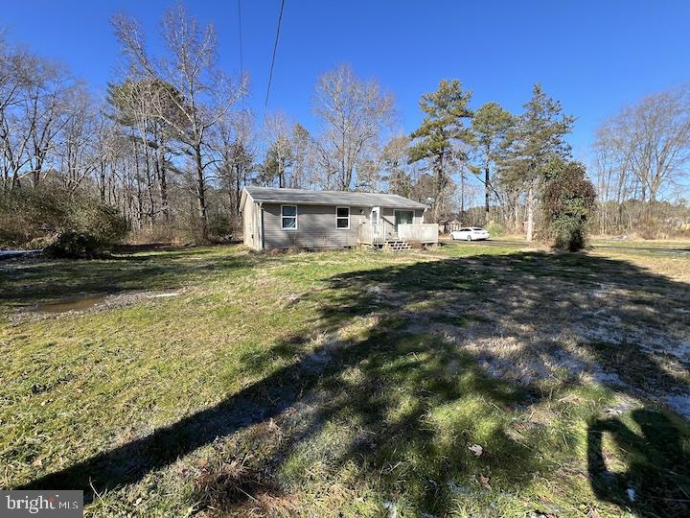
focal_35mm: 13
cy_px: 259
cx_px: 345
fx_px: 259
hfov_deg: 106.2
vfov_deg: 89.9
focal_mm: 1.57
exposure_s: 1/681
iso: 32
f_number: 1.8
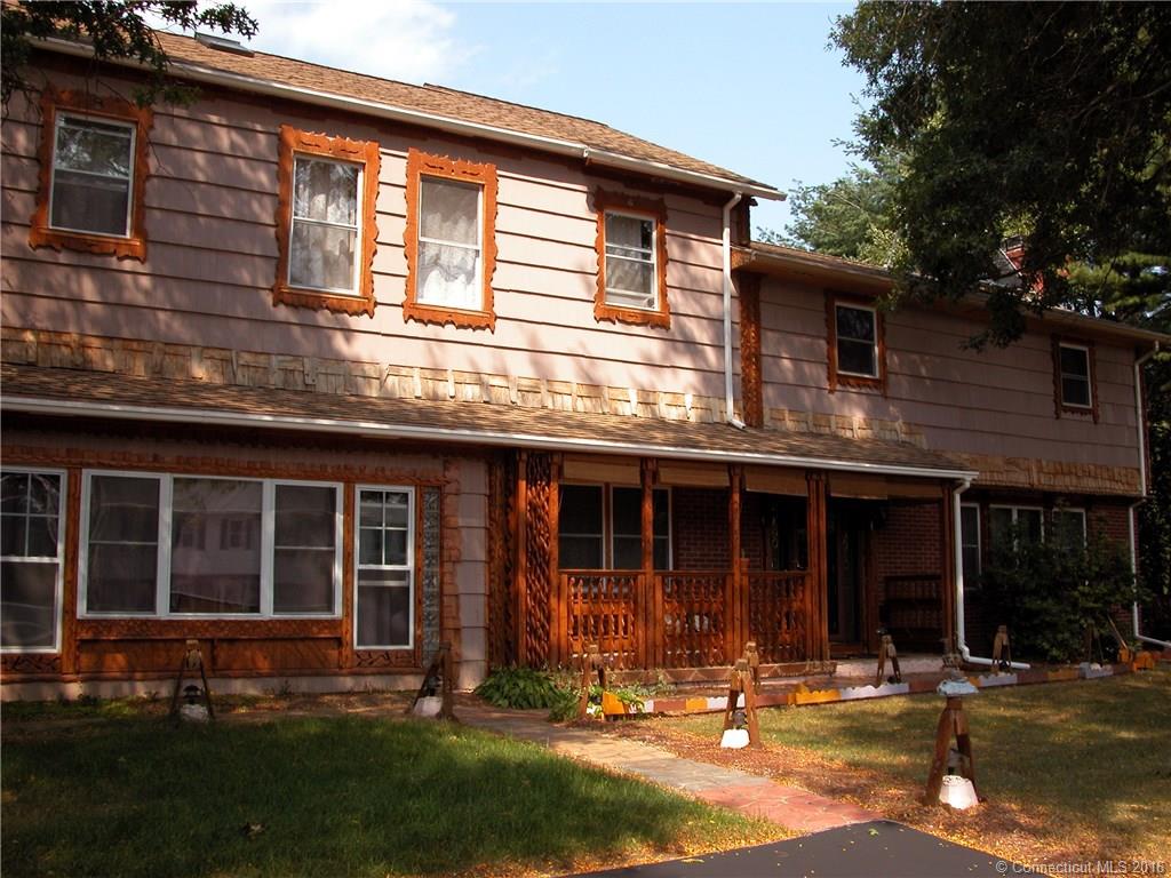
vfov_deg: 40.7
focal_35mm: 35
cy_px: 439
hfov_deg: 52.6
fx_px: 1184
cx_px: 586
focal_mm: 8.9
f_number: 5
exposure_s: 1/240
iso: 100
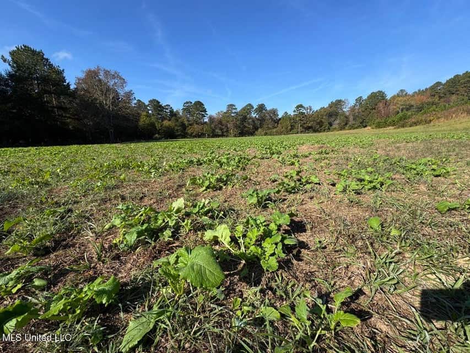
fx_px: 190
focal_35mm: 14
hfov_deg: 102.1
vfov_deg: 85.7
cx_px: 235
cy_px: 176
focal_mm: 2.22
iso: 50
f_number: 2.2
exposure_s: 1/1236
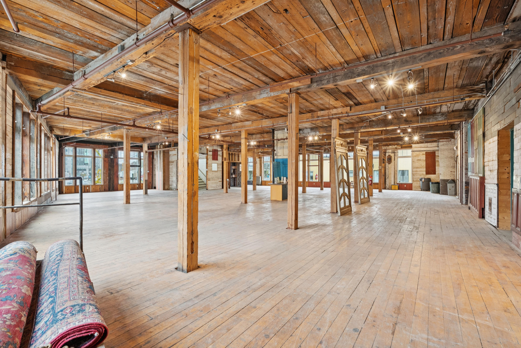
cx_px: 260
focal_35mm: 17
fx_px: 246
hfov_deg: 93.3
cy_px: 174
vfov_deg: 70.5
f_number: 7.1
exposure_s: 1/10
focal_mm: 17
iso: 320
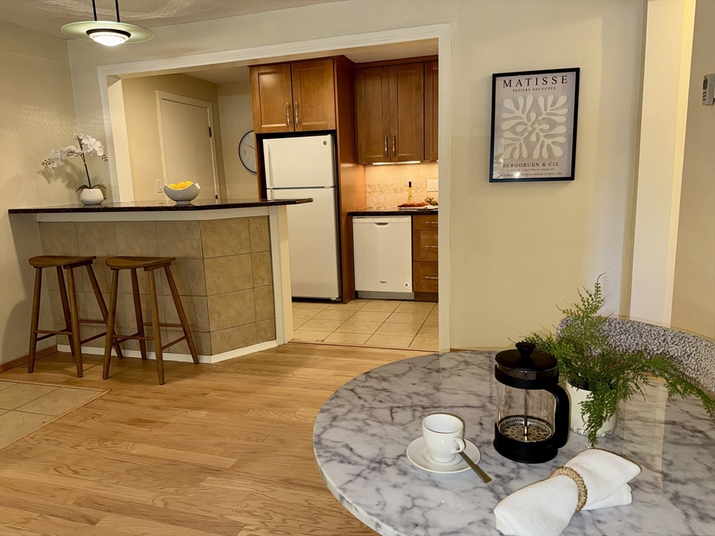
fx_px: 496
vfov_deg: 56.8
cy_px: 268
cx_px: 358
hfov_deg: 71.6
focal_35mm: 24
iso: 80
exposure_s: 1/26
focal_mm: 6.76
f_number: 1.78
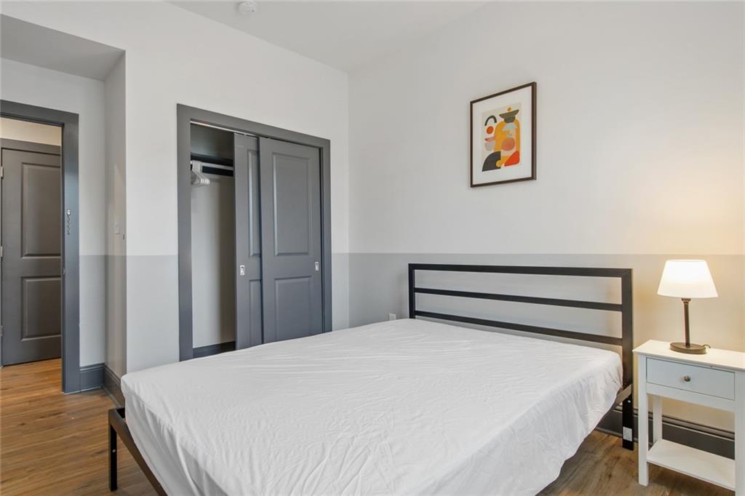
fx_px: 372
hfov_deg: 90.0
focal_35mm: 18
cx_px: 372
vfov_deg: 67.3
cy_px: 248
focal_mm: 12
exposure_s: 1.6
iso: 100
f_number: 9
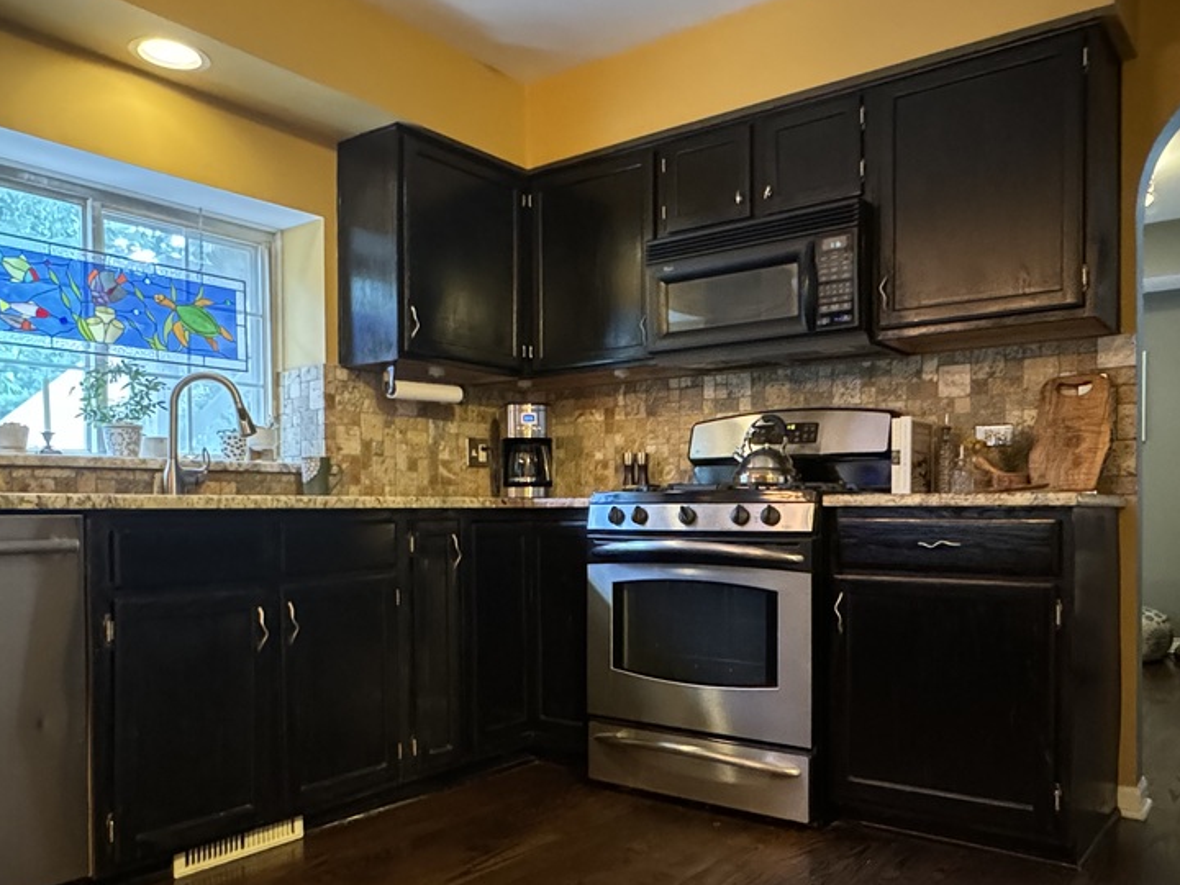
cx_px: 656
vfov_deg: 49.5
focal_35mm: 28
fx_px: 954
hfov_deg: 63.3
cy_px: 524
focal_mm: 2.22
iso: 1600
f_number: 2.2
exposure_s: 1/30
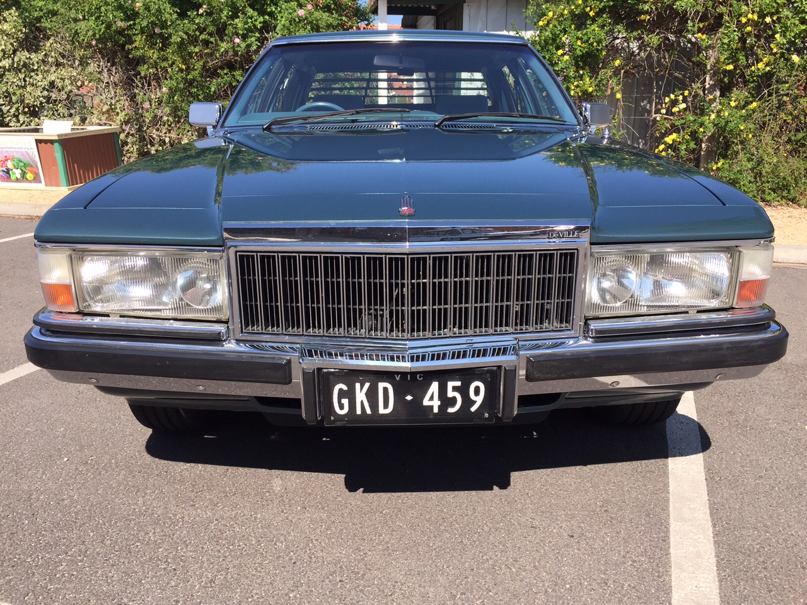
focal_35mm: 29
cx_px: 404
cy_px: 302
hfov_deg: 61.7
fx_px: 676
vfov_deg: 48.2
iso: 32
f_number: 2.2
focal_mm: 4.15
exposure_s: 1/1163
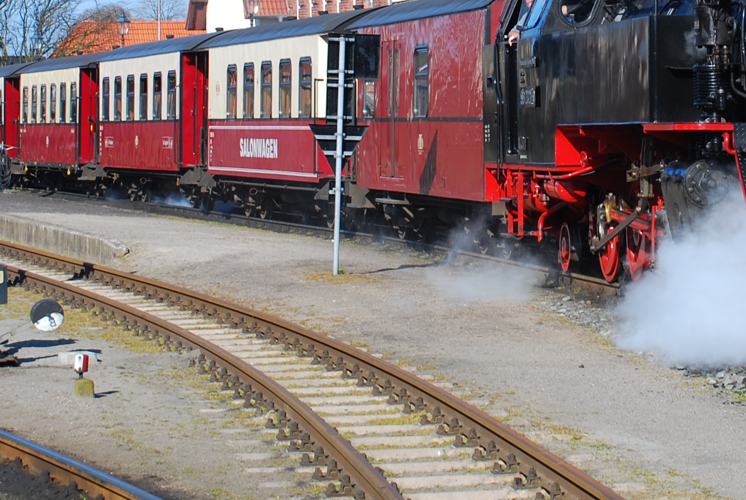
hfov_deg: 14.1
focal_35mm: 145
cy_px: -7
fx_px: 3008
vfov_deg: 9.4
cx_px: 544
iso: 100
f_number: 8
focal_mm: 38
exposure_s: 1/160
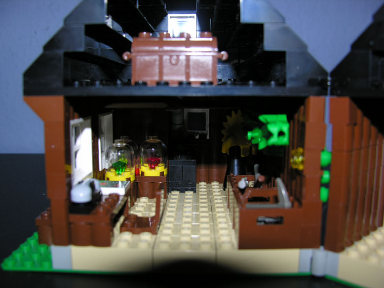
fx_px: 399
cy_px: 148
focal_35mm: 36
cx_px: 189
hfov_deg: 51.4
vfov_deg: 39.6
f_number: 2.8
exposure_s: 1/60.1
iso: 50
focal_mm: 8.9
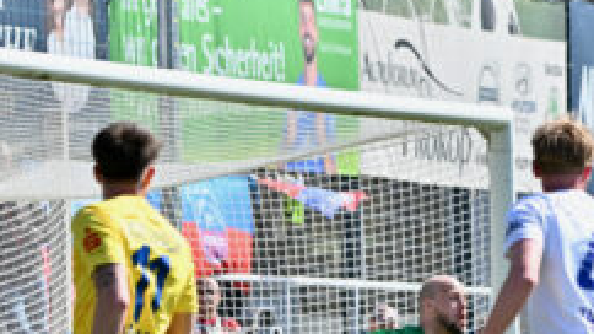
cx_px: 778
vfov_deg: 2.1
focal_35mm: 581
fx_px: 9149
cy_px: 356
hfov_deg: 3.7
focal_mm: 175
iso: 400
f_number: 5.3
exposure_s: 1/1600
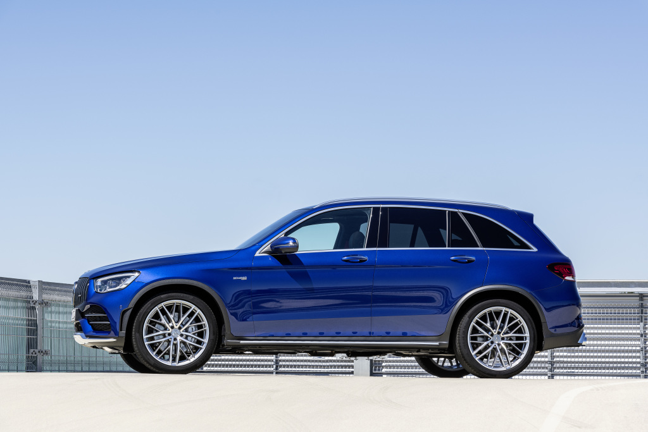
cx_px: 324
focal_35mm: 105
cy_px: 216
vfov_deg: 13.0
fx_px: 1890
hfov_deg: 19.5
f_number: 8
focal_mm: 105
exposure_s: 1/200
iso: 100
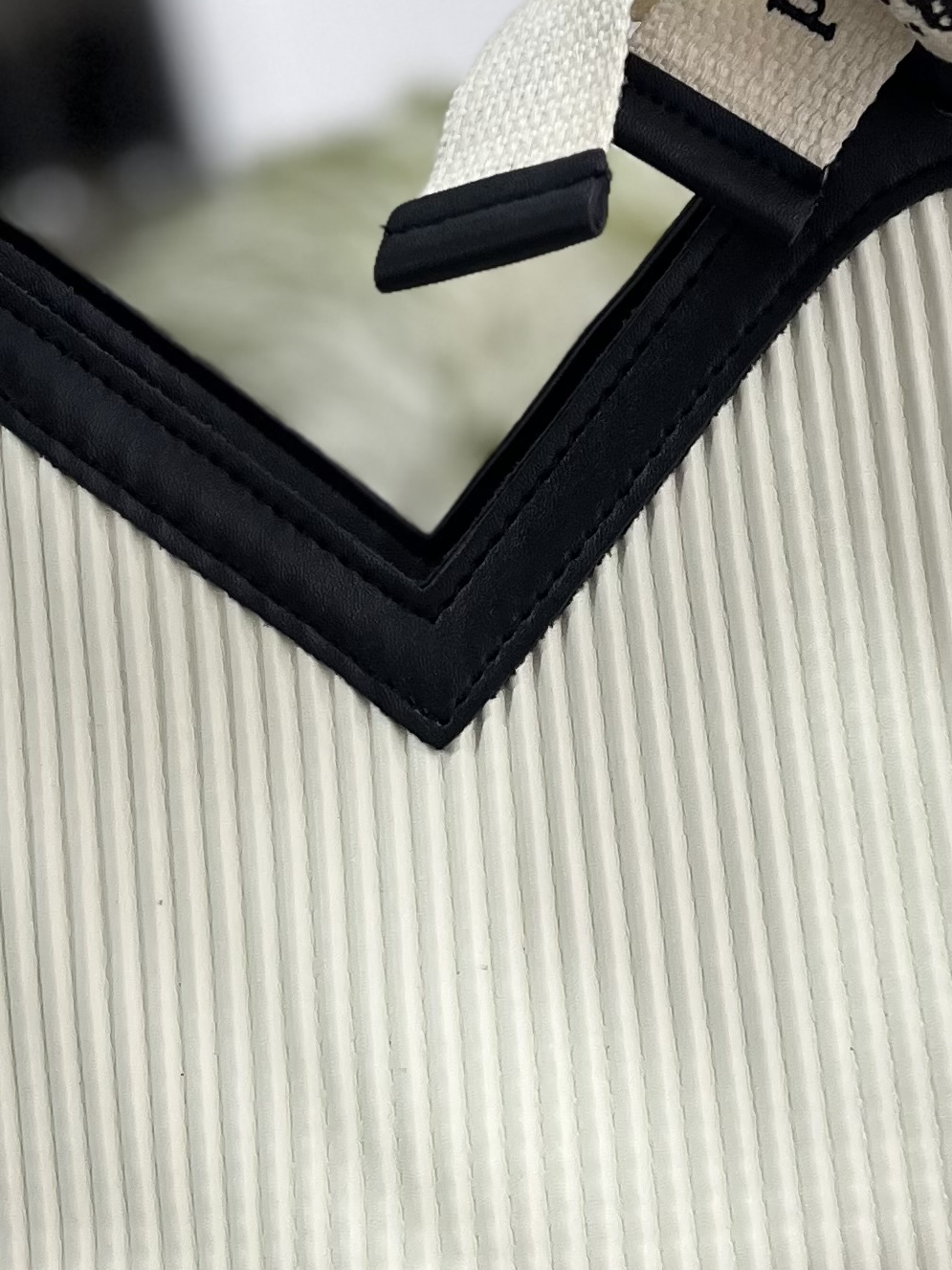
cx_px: 603
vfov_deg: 24.7
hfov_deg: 18.6
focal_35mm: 79
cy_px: 587
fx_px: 2897
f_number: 1.6
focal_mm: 5.1
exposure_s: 1/100
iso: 80
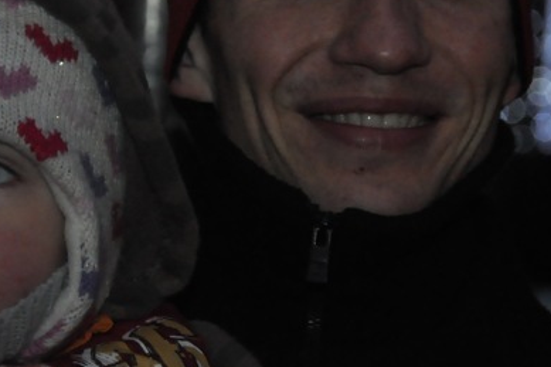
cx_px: 242
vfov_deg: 3.9
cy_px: 190
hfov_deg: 5.8
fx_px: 5431
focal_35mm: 355
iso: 2000
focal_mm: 90
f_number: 5.6
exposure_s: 1/250
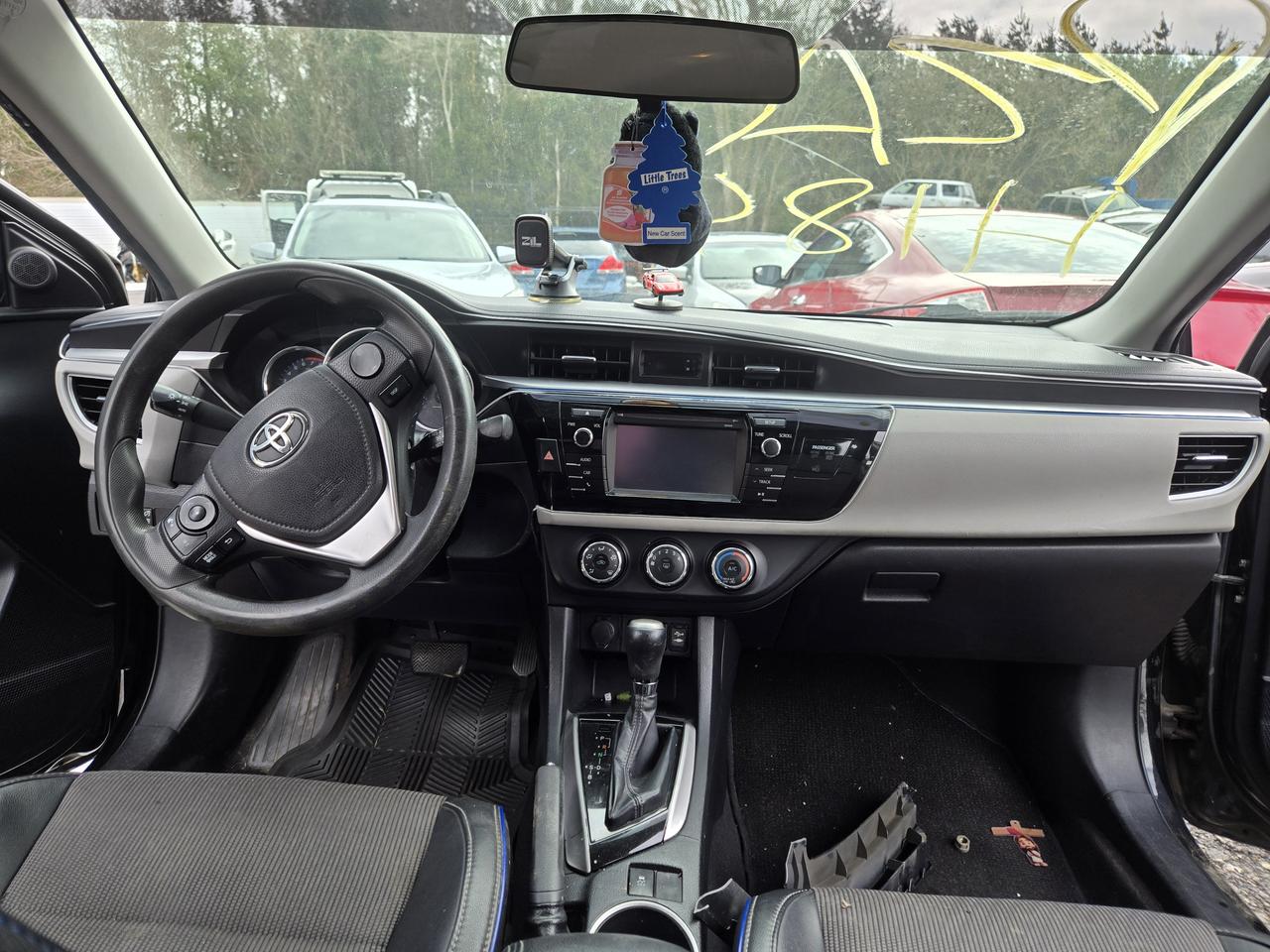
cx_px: 635
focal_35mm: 23
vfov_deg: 58.9
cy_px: 476
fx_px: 844
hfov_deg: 73.9
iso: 25
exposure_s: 1/391
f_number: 1.8
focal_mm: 5.4
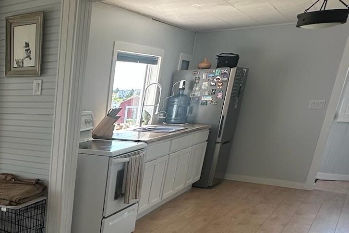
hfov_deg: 37.4
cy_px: 225
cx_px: -58
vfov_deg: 30.6
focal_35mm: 41
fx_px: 398
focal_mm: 2.22
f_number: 2.2
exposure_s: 1/99
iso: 50
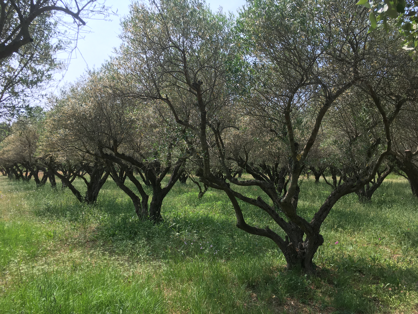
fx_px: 350
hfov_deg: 61.7
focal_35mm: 29
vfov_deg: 48.2
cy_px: 157
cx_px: 209
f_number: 2.2
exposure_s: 1/651
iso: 25
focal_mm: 4.15
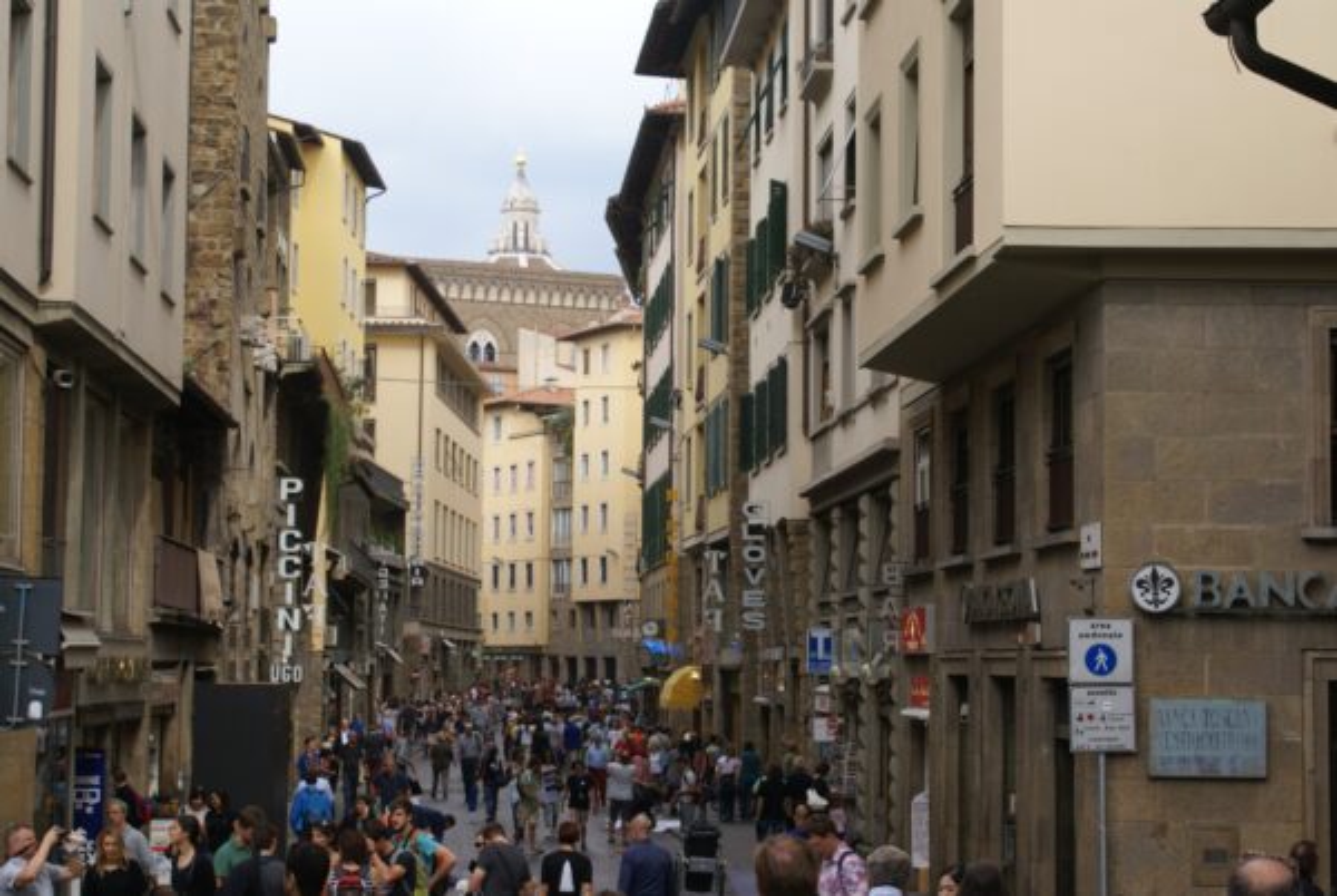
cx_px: 668
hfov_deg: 27.0
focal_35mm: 75
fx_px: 2789
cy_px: 448
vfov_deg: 18.2
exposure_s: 1/80
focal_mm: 50
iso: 100
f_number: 6.3
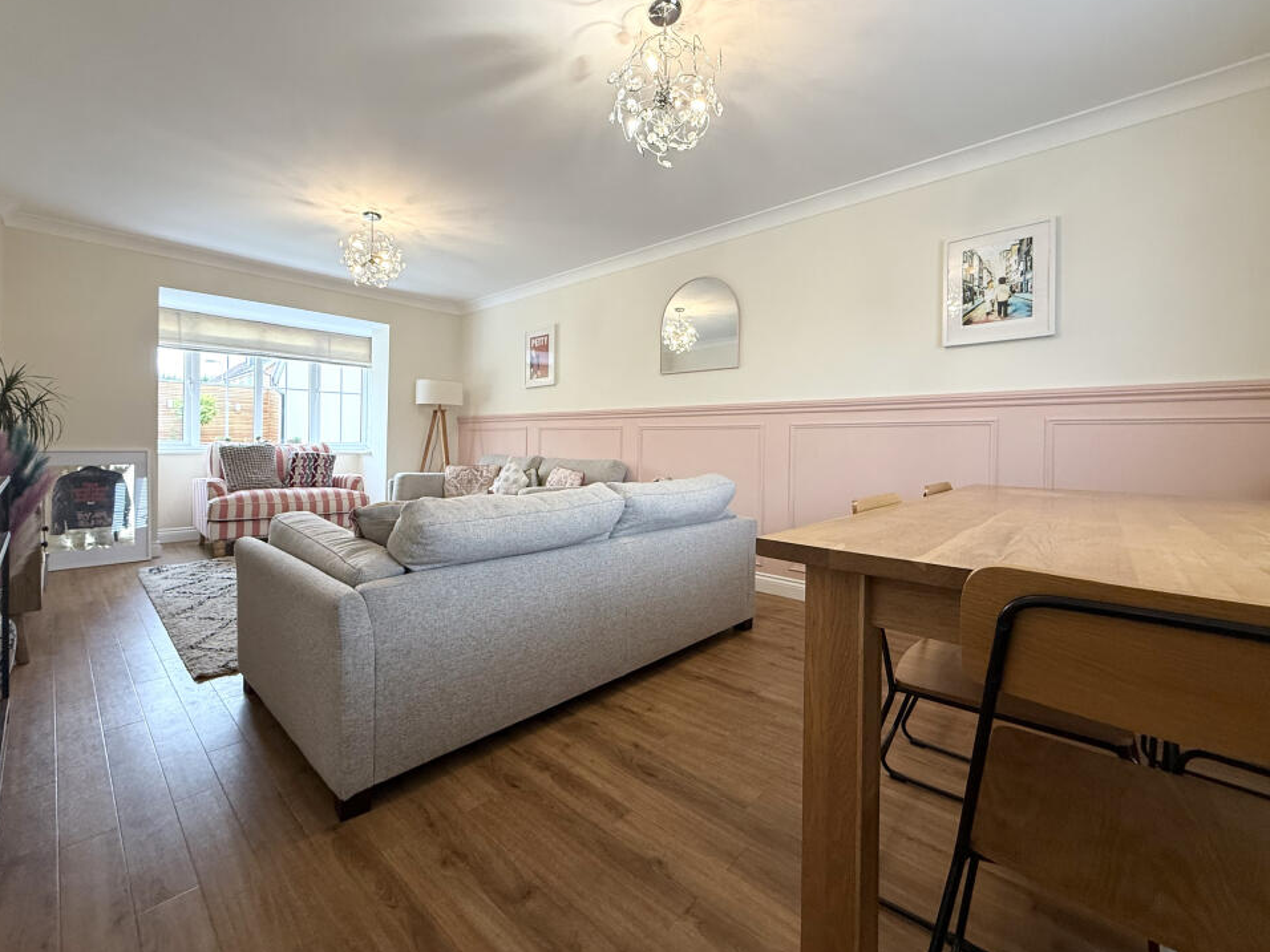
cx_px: 611
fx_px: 550
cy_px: 447
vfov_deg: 81.7
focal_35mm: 15
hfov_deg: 98.1
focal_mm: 2.22
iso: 160
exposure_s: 1/100
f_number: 2.2
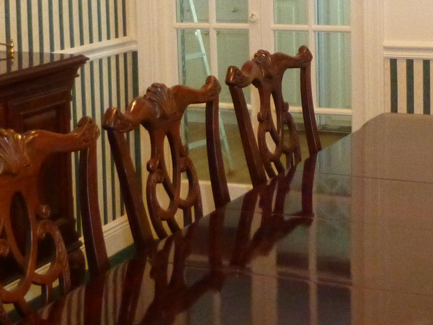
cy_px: -1
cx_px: 299
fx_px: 1063
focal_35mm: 85
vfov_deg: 17.0
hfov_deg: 22.9
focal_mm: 4.3
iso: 640
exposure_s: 1/60
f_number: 3.3
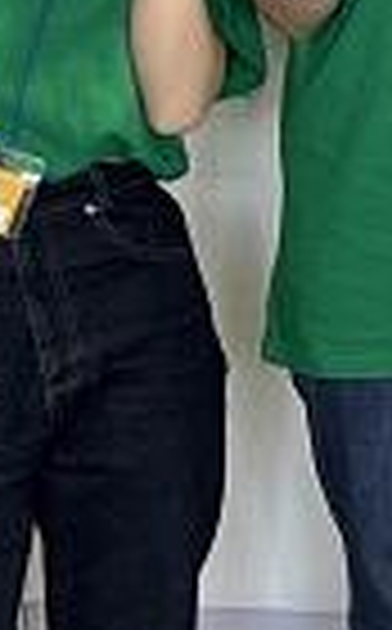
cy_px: 104
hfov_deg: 7.0
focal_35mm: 158
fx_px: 2712
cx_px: 1374
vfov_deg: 13.2
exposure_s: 1/120
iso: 125
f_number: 1.5
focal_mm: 5.7
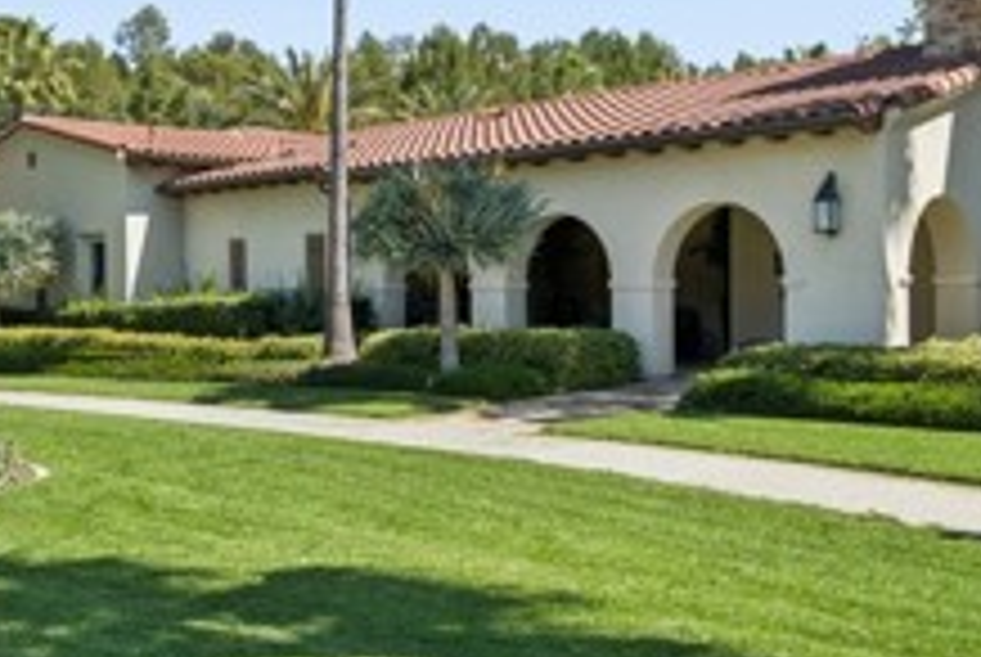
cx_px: 297
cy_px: 281
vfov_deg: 30.6
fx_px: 1201
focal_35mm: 44
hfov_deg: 43.6
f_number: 8
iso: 100
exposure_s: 1/160
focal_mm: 15
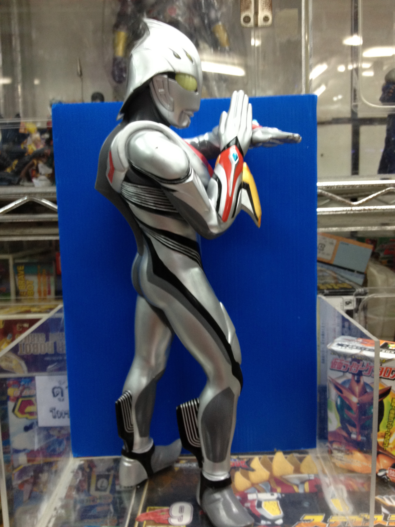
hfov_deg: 40.7
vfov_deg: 52.6
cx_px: 198
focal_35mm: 35
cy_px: 264
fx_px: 533
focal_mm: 4.28
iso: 100
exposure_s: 1/20
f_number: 2.4
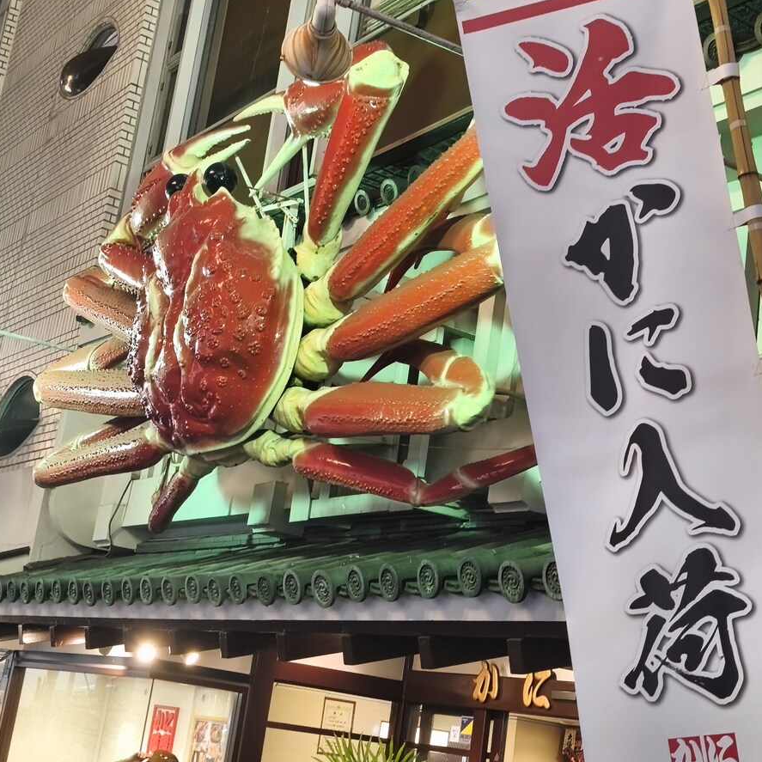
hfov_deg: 31.1
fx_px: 1370
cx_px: 381
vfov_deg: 31.1
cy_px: 357
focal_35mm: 55
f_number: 1.65
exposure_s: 1/50
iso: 800
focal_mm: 6.18
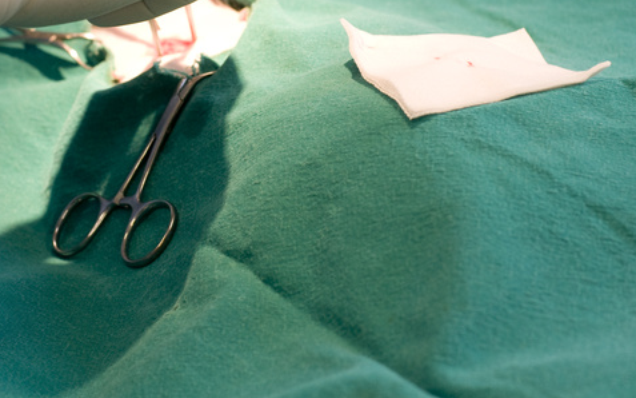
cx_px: 177
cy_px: 61
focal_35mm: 136
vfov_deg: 9.6
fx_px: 2357
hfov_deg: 15.3
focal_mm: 50
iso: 200
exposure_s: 1/125
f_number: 4
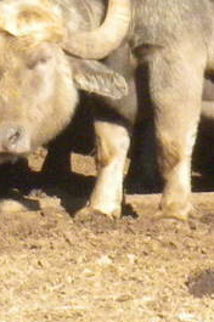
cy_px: 39
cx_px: 124
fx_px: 6687
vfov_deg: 2.8
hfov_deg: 1.8
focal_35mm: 748
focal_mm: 21
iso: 378
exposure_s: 1/1035
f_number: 5.1
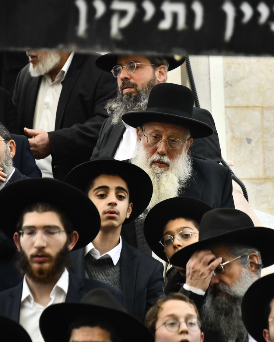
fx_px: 3294
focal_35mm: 325
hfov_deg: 4.8
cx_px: 168
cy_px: 171
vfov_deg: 6.0
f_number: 5.6
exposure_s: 1/400
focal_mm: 230
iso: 1250
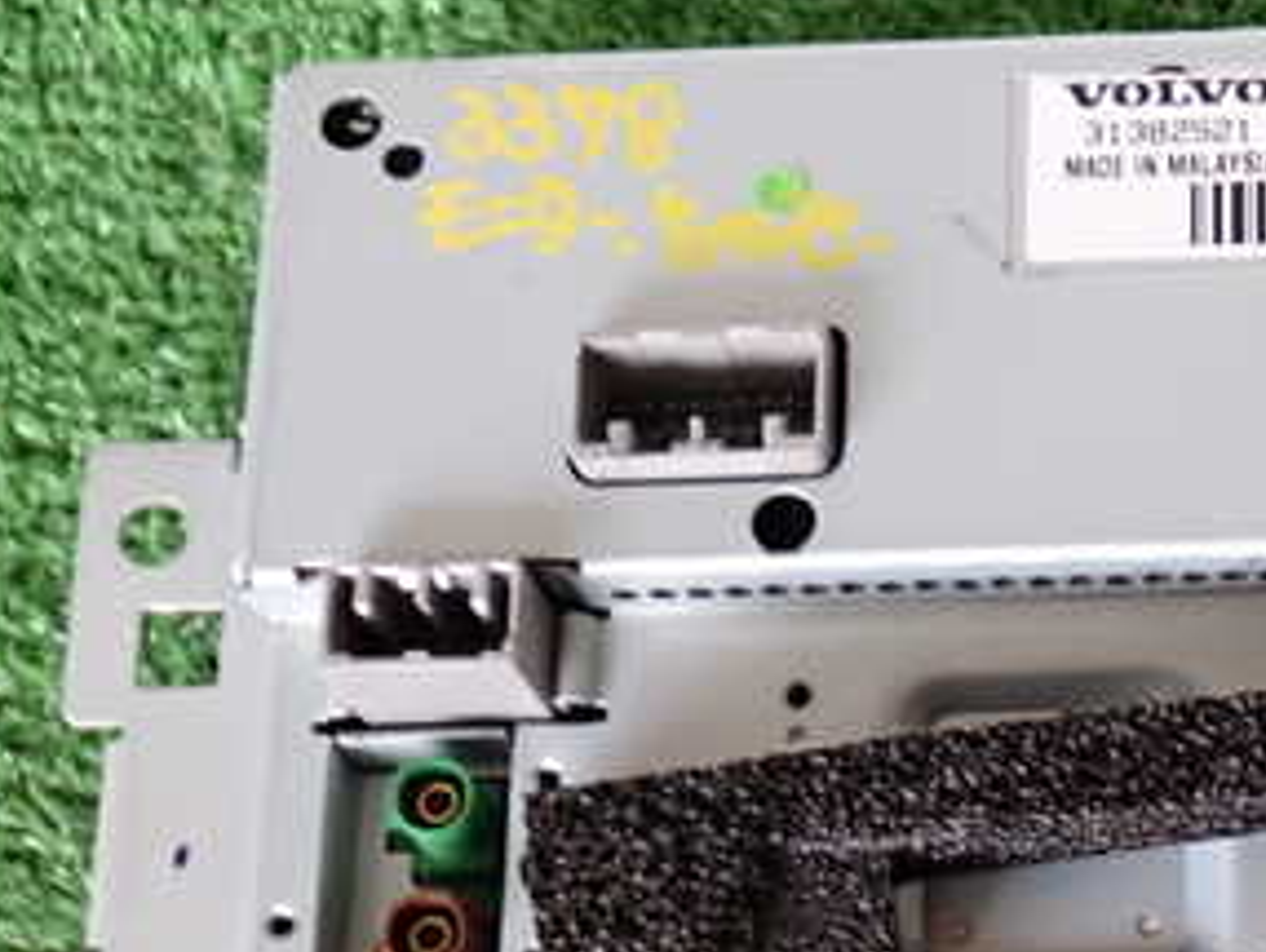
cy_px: 726
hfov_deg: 22.1
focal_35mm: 86
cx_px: 1195
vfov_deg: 17.1
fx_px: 3148
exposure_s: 1/40
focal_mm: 7.31
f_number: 2.8
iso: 400
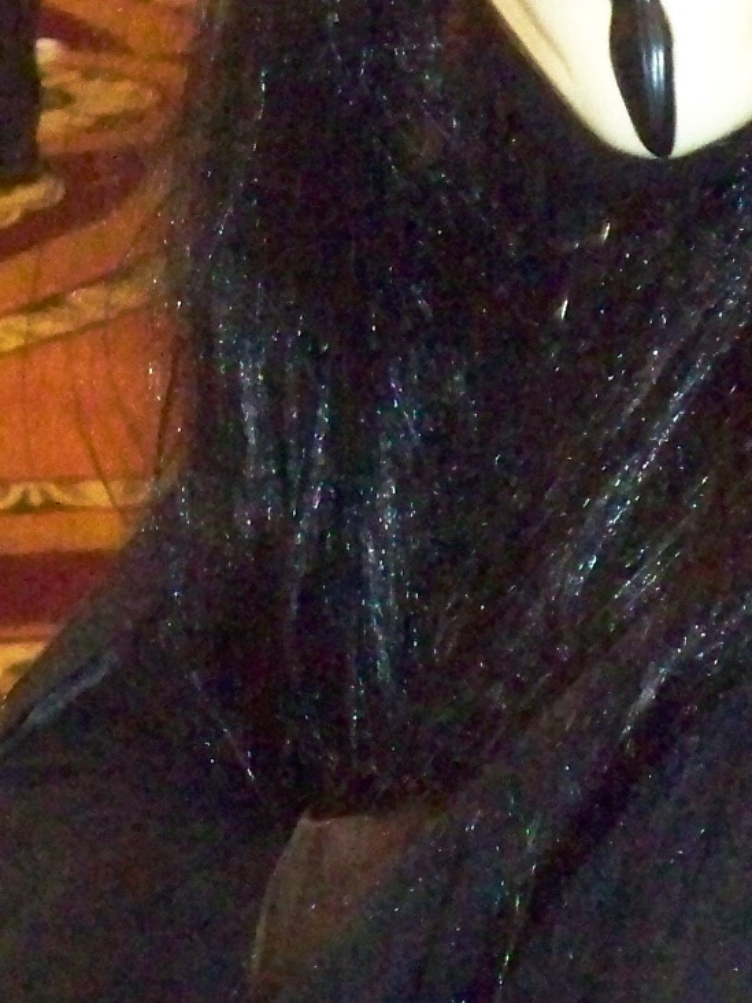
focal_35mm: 182
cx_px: 660
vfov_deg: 10.9
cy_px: 569
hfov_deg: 8.1
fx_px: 5272
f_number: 2.9
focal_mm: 9.86
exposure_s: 1/60
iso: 1600
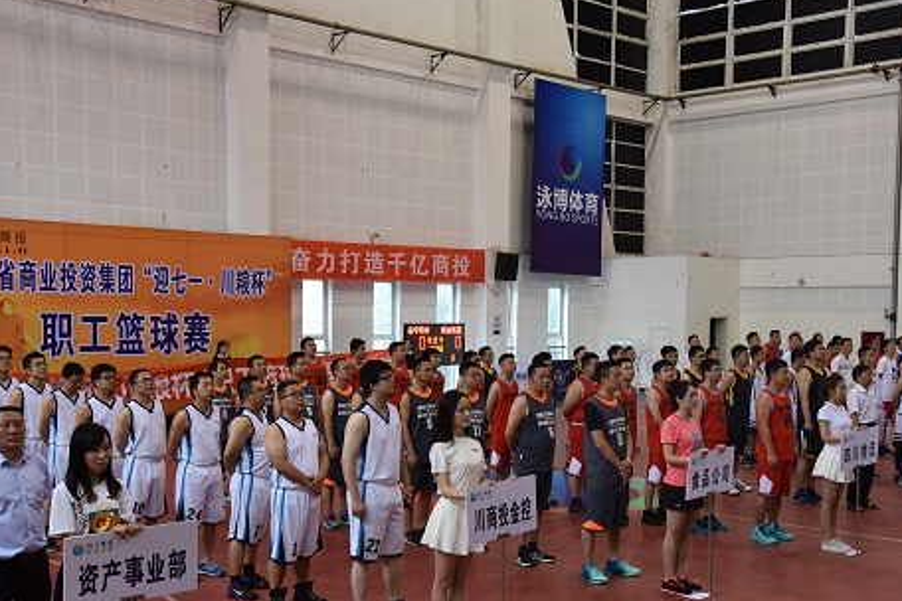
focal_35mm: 50
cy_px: 368
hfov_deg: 39.6
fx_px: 1253
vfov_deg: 26.9
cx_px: 447
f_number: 4
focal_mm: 38
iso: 720
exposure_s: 1/60
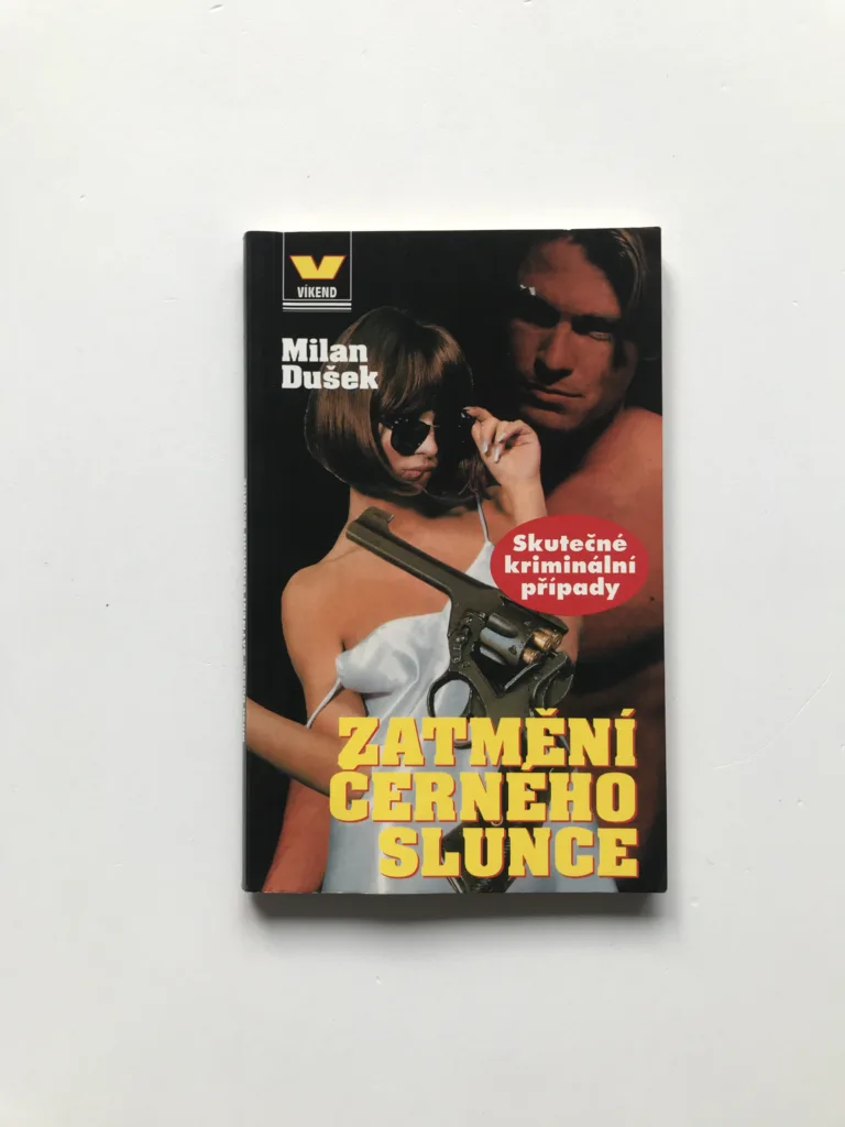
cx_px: 422
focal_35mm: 28
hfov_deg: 49.7
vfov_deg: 63.4
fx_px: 911
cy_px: 564
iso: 40
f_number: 1.8
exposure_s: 1/100
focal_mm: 3.99
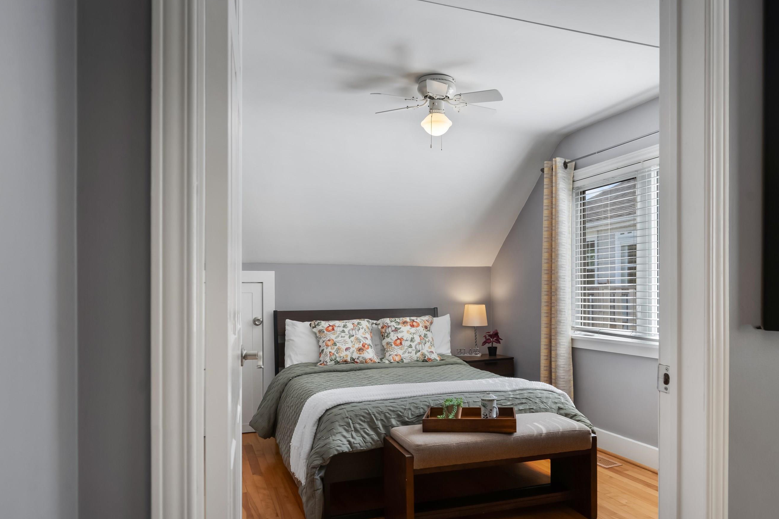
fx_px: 584
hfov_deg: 67.0
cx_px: 447
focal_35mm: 27
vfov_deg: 47.8
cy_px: 301
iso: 250
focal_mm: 23
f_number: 8
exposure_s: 1/20
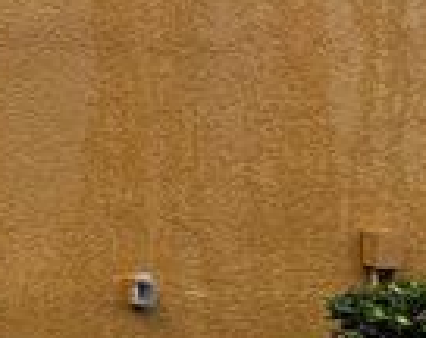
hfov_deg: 16.1
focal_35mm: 71
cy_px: 106
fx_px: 893
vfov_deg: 21.4
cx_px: -540
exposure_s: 1/596
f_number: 2.2
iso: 40
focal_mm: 2.22
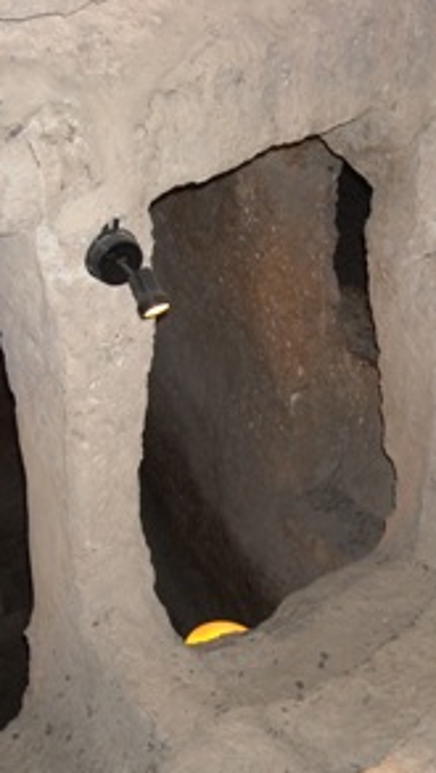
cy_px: 388
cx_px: 243
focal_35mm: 52
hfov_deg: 23.1
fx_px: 1068
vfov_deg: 39.9
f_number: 2.8
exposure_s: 1/60
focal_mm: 5.7
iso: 200
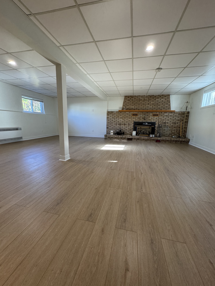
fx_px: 116
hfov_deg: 85.7
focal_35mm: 14
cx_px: 108
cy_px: 143
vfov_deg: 102.1
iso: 200
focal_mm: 2.22
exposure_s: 1/60
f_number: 2.2
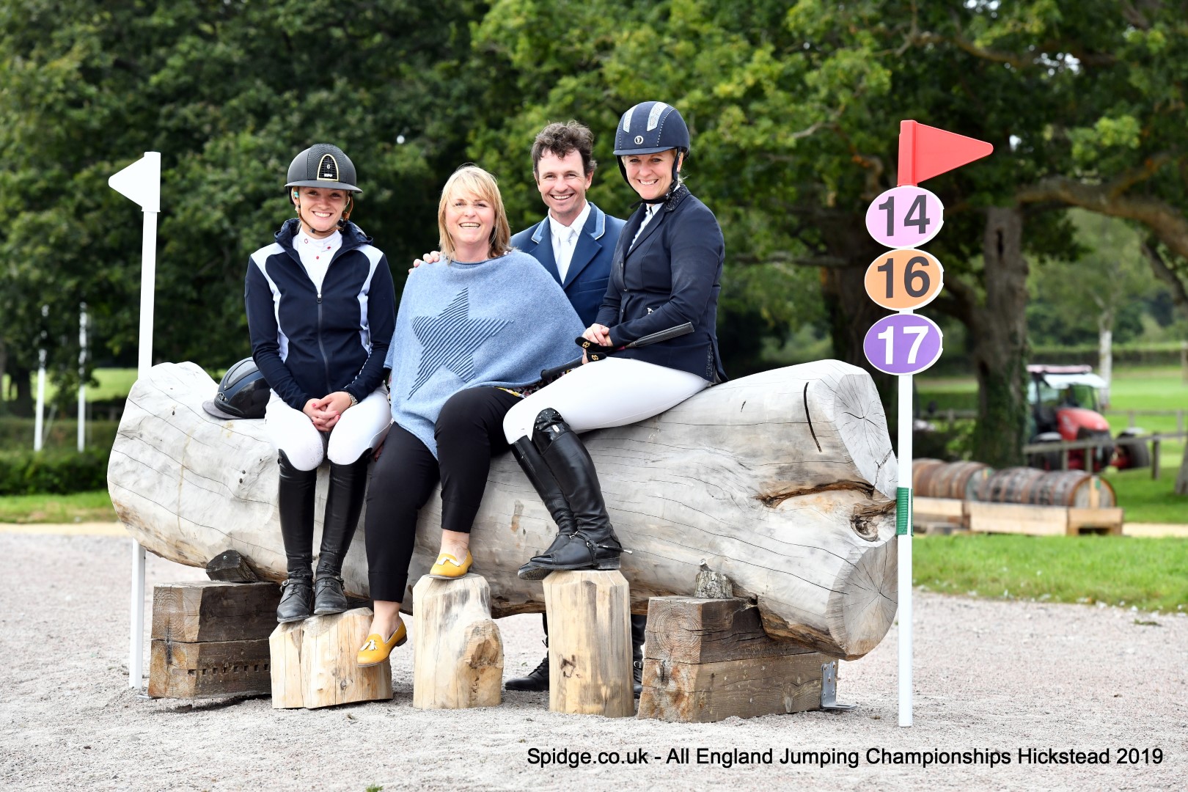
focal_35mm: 130
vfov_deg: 10.5
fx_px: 4290
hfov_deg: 15.8
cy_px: 396
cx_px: 594
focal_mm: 130
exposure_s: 1/1600
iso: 1100
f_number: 6.3
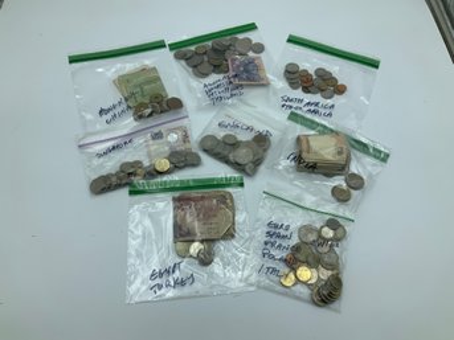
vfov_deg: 48.2
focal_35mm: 29
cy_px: 170
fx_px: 380
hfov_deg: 61.7
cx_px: 227
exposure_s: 1/529
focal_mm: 3
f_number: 1.8
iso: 16
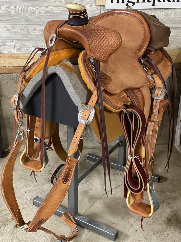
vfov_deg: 36.8
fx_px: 363
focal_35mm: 52
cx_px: 90
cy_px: 121
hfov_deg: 28.0
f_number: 2
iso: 320
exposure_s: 1/30
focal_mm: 6
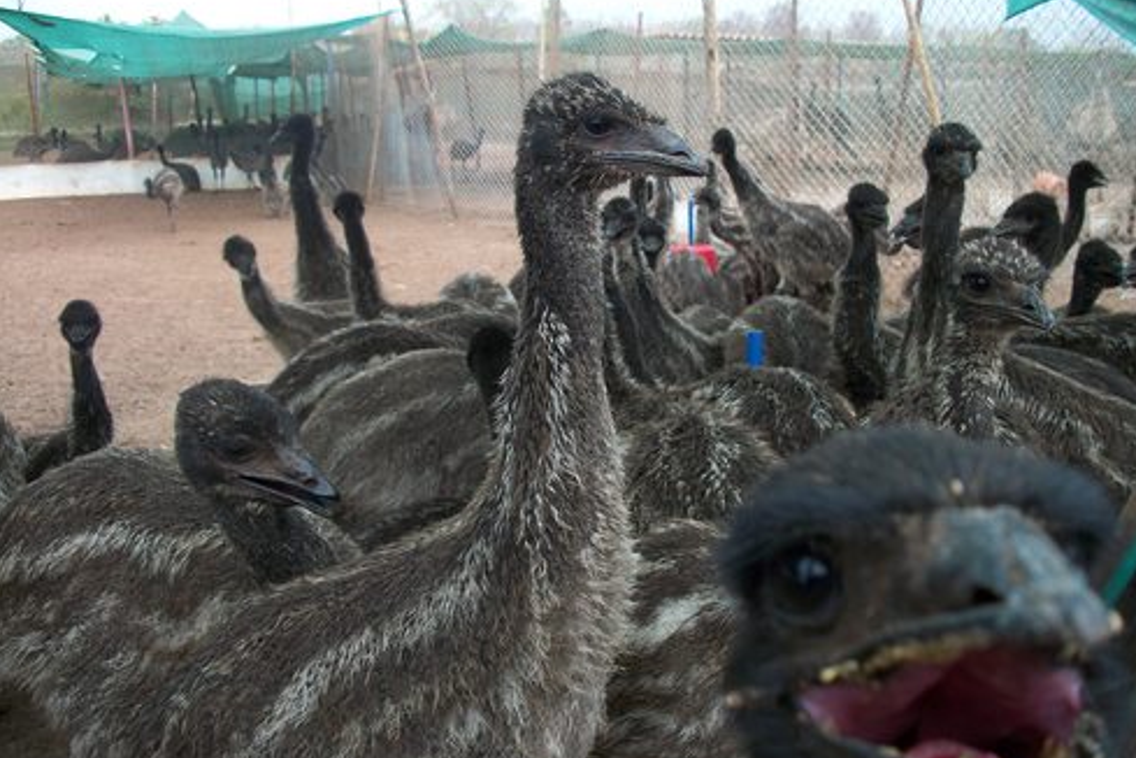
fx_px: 1073
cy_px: 364
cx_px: 574
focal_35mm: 34
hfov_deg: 55.8
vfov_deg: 38.9
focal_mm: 5.7
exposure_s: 1/125
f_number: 2.9
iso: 80
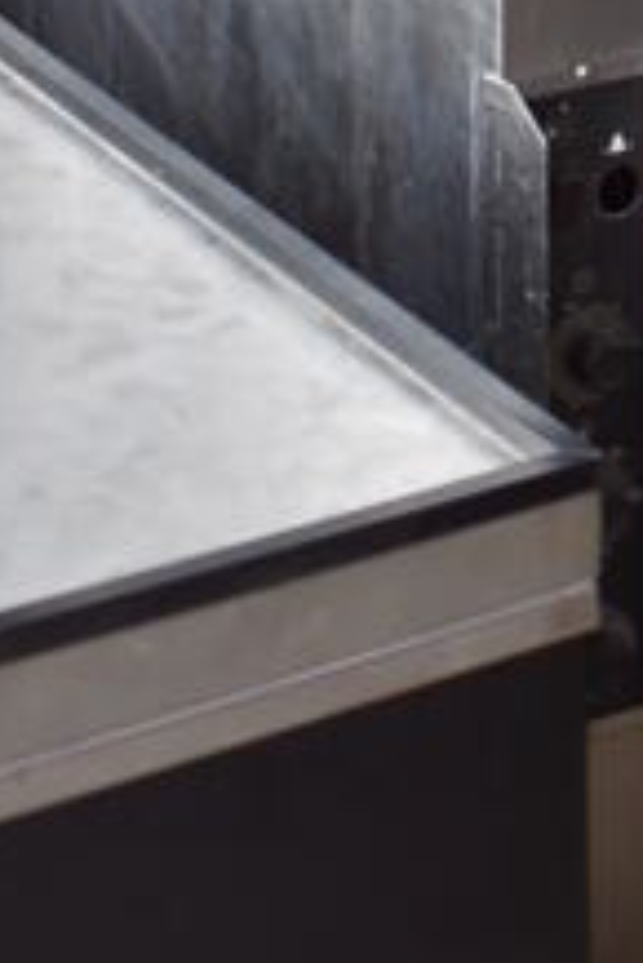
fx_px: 3370
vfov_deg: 15.2
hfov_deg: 10.7
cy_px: -415
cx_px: 767
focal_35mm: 126
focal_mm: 20
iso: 500
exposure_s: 1/250
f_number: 3.8
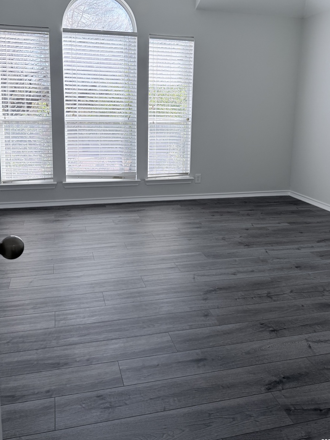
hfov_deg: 46.8
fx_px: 381
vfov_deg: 59.3
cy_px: 169
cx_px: 155
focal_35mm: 30
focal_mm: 6.76
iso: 80
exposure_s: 1/521
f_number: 1.78
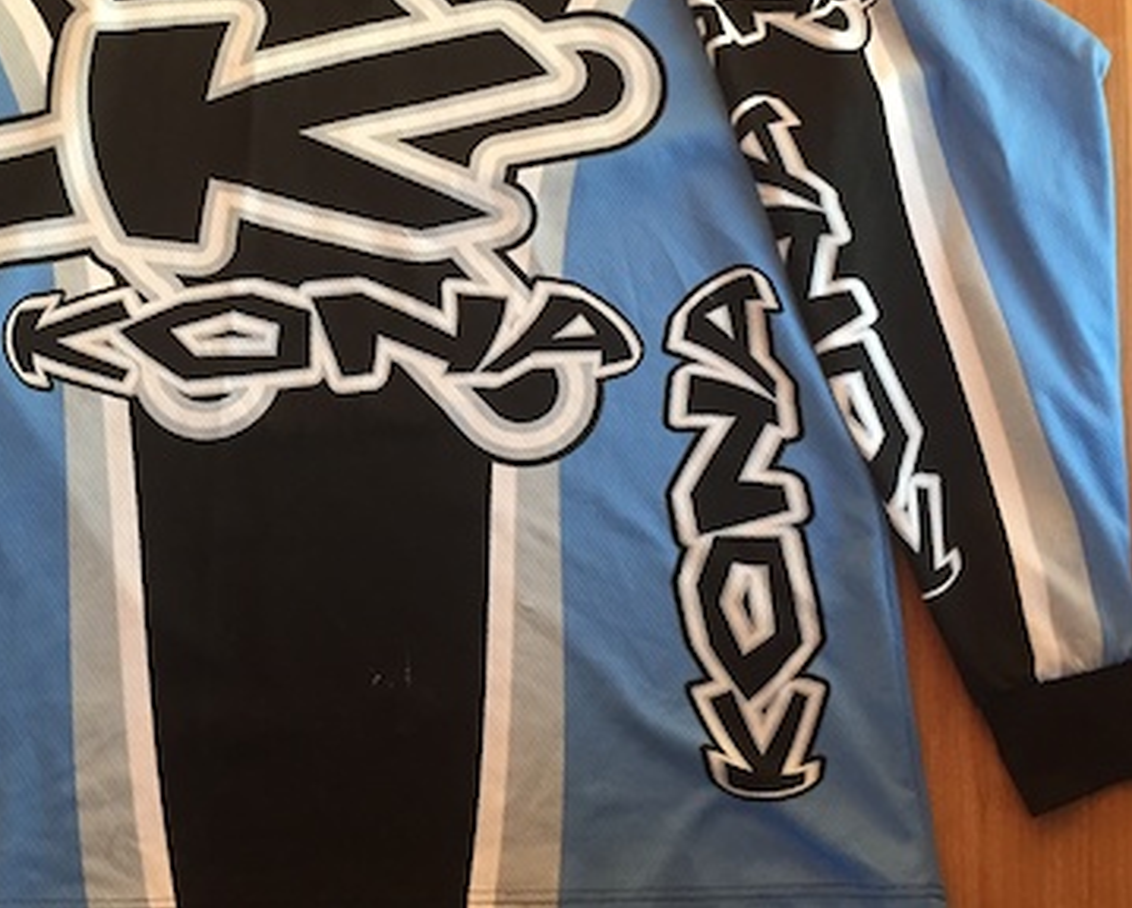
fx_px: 2113
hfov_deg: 29.5
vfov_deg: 24.0
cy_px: 208
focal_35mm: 63
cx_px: 277
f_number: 2.2
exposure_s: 1/33
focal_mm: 4.15
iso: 64
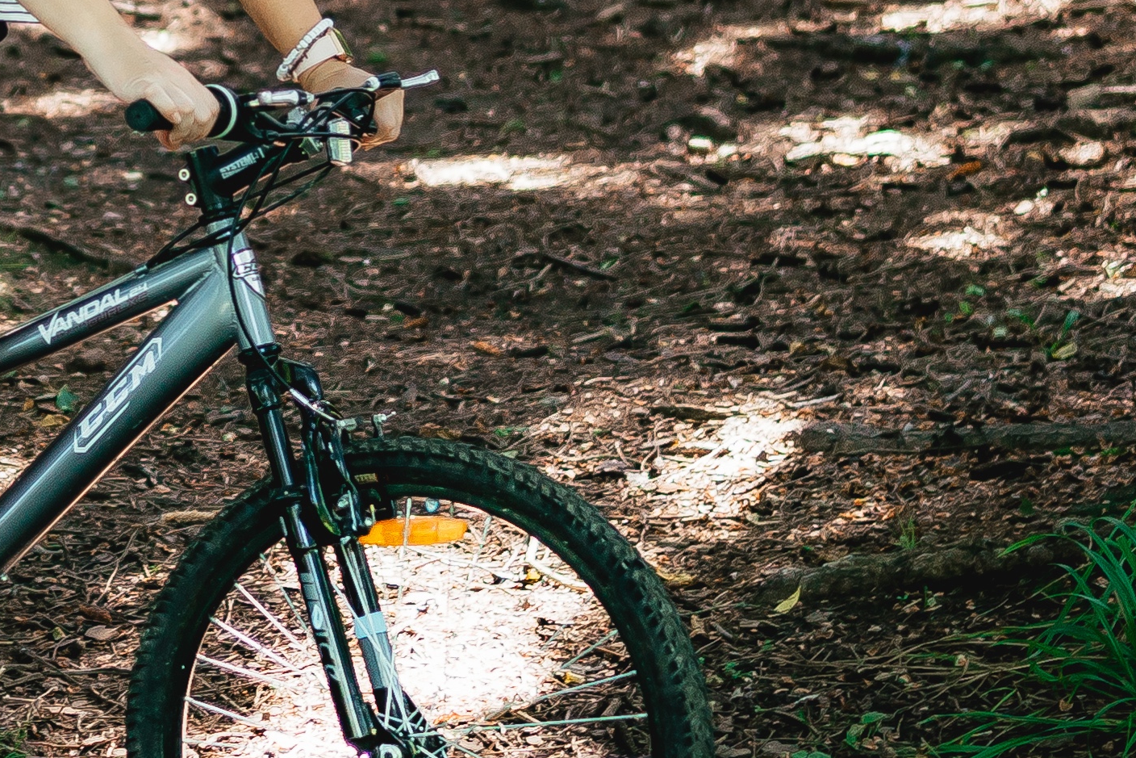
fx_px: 5491
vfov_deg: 7.8
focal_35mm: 174
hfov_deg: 11.5
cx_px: -297
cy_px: -315
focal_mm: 35
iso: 160
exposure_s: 1/250
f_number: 1.4
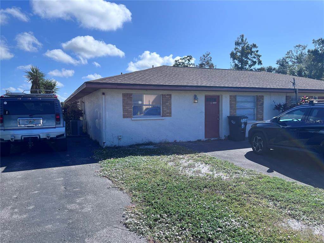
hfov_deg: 67.3
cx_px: 162
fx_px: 243
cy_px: 122
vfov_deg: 53.1
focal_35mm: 26
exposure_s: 1/4310
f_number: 1.6
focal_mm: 5.1
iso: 50
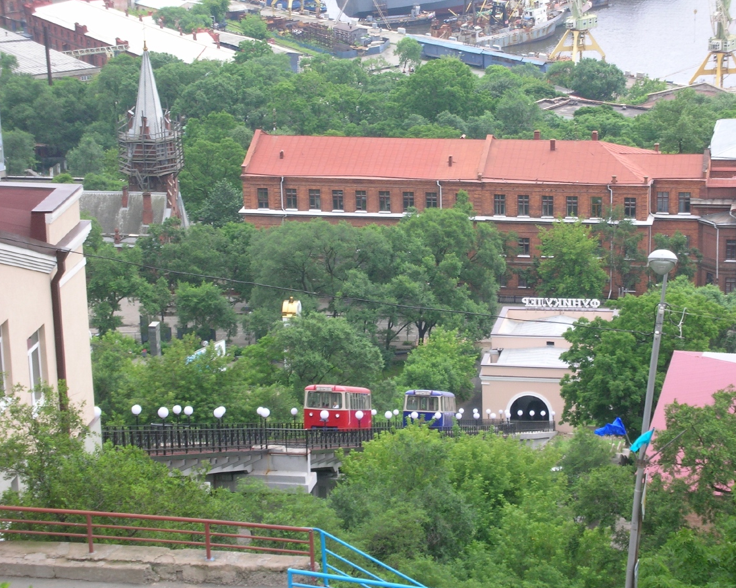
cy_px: 295
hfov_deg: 17.5
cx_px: 378
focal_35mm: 110
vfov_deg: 14.0
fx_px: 2396
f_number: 5.4
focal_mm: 17.4
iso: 50
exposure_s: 1/97.1
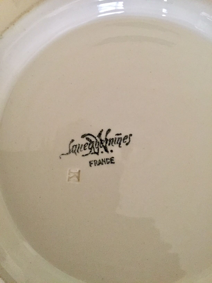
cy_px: 142
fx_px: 237
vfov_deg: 61.7
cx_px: 106
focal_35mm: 29
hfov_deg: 48.2
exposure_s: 1/17
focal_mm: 4.15
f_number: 2.2
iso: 400
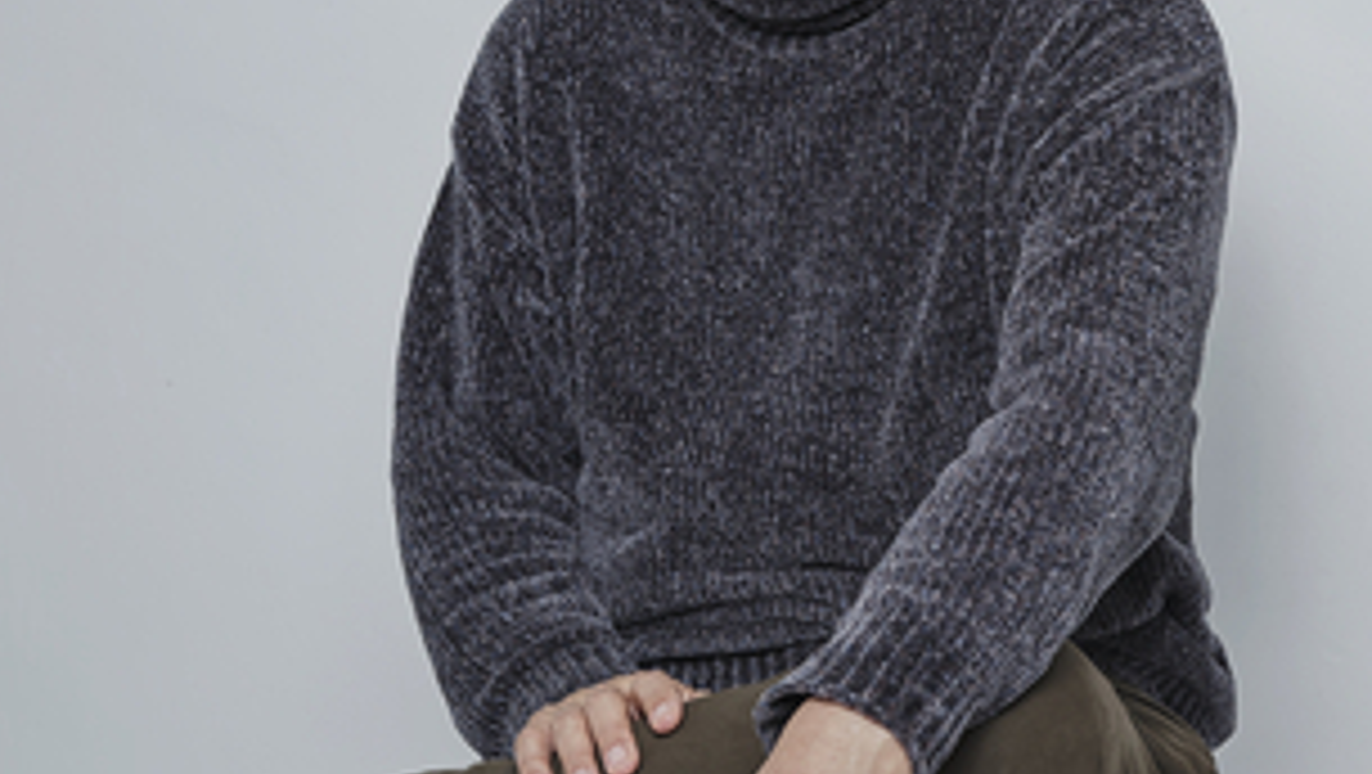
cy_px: 248
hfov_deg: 21.2
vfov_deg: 12.1
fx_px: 3640
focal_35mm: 100
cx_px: 1012
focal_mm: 63
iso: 100
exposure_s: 1/125
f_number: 8
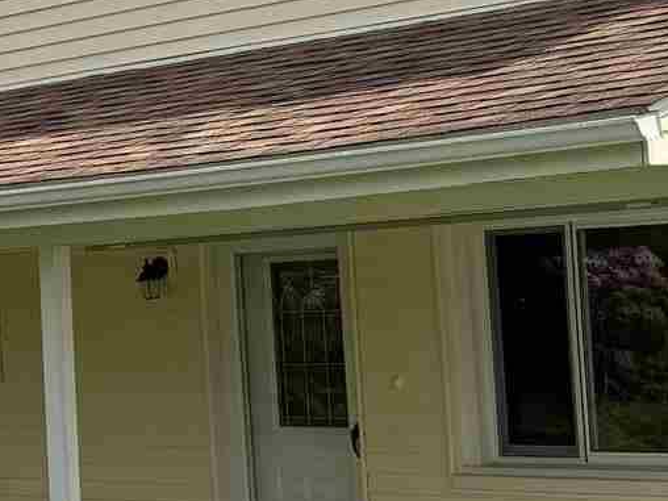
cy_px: 181
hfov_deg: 12.8
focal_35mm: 135
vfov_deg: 11.0
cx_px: -669
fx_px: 2605
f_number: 1.78
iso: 80
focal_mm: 6.76
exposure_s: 1/4167
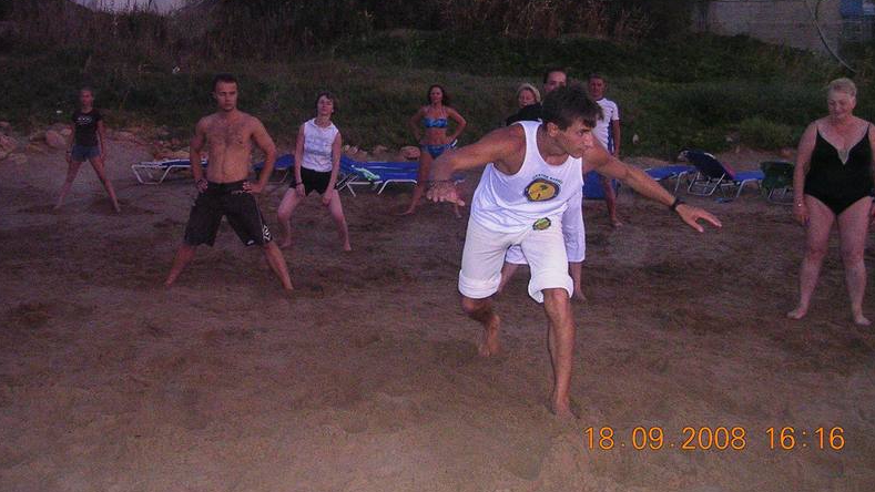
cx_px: 438
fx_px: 975
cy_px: 175
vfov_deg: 28.2
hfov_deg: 48.4
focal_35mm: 42
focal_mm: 5.8
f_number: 2.8
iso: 400
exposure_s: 1/60.1
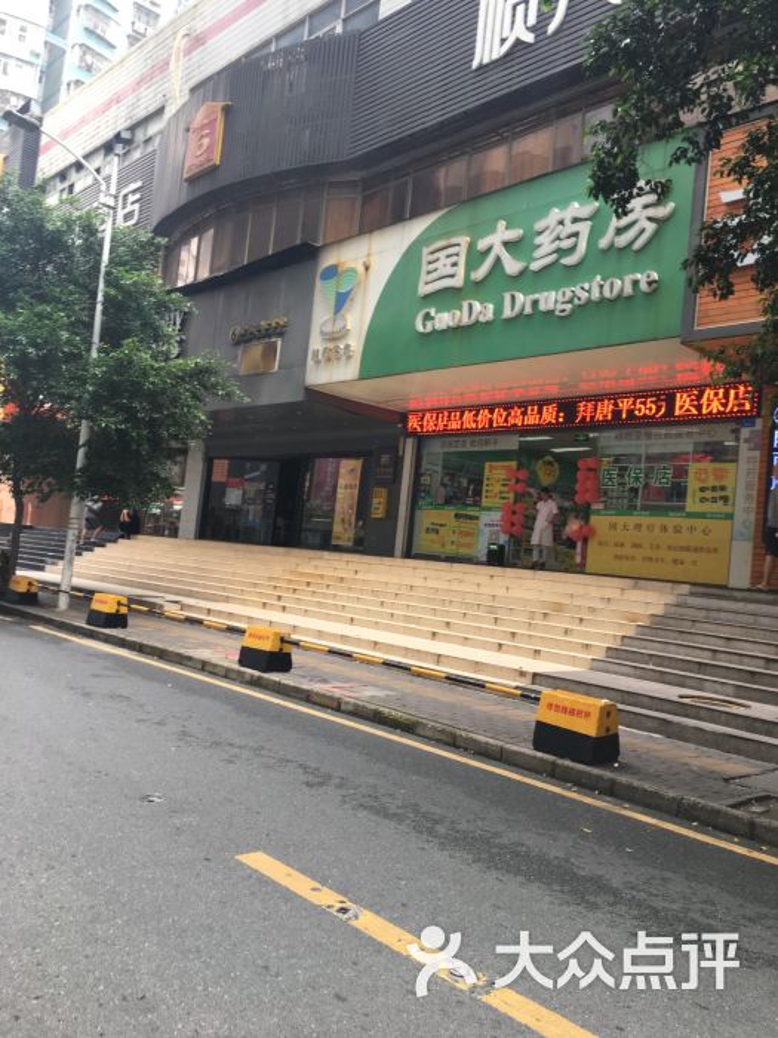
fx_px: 869
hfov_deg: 48.2
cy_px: 519
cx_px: 389
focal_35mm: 29
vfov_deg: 61.7
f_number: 2.2
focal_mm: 4.15
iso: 40
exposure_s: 1/100
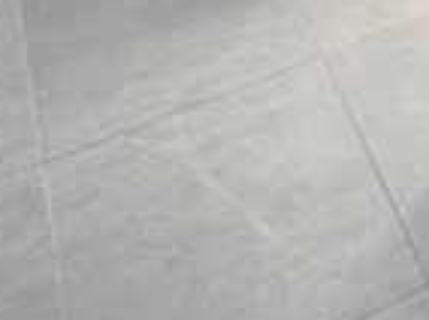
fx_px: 1250
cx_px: 1332
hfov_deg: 11.0
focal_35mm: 101
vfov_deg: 10.5
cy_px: -634
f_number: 2.2
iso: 40
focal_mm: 2.22
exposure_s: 1/144
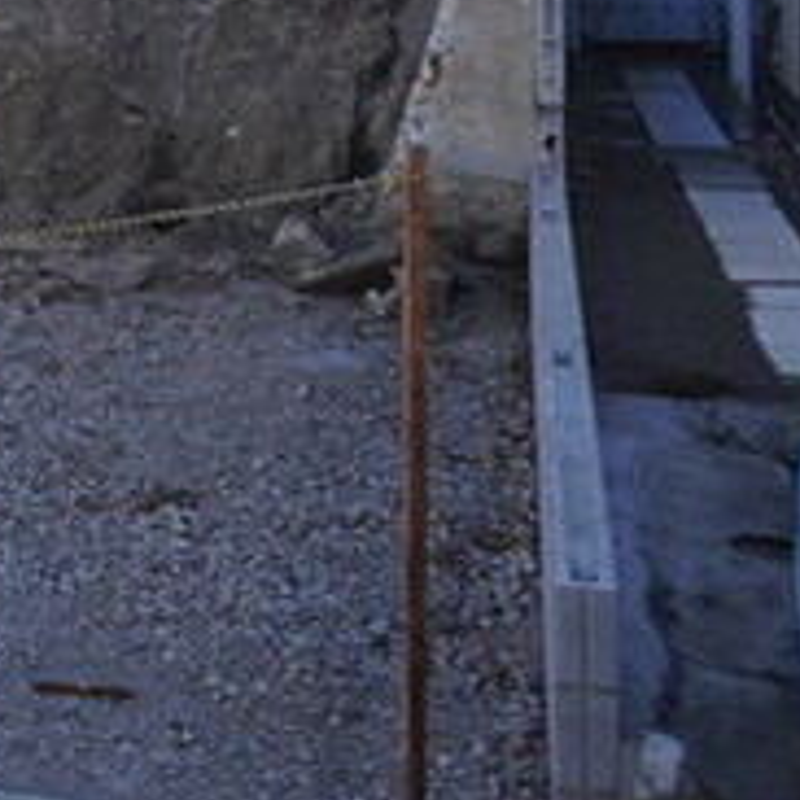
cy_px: -225
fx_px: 2275
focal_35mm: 87
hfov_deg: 17.9
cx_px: -389
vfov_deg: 18.6
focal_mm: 16
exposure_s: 1/320
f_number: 3.5
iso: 100
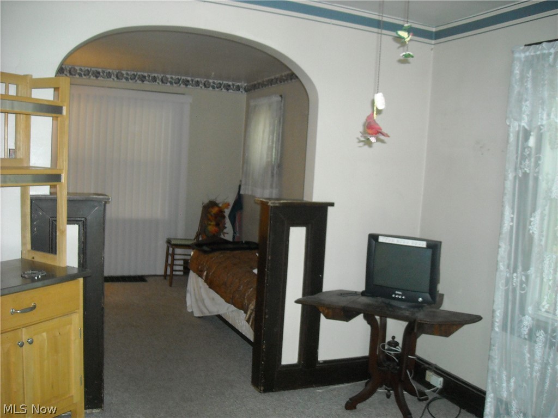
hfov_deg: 52.6
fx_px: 564
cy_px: 209
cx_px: 279
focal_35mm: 35
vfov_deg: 40.7
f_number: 2.8
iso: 400
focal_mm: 5.7
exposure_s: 1/60
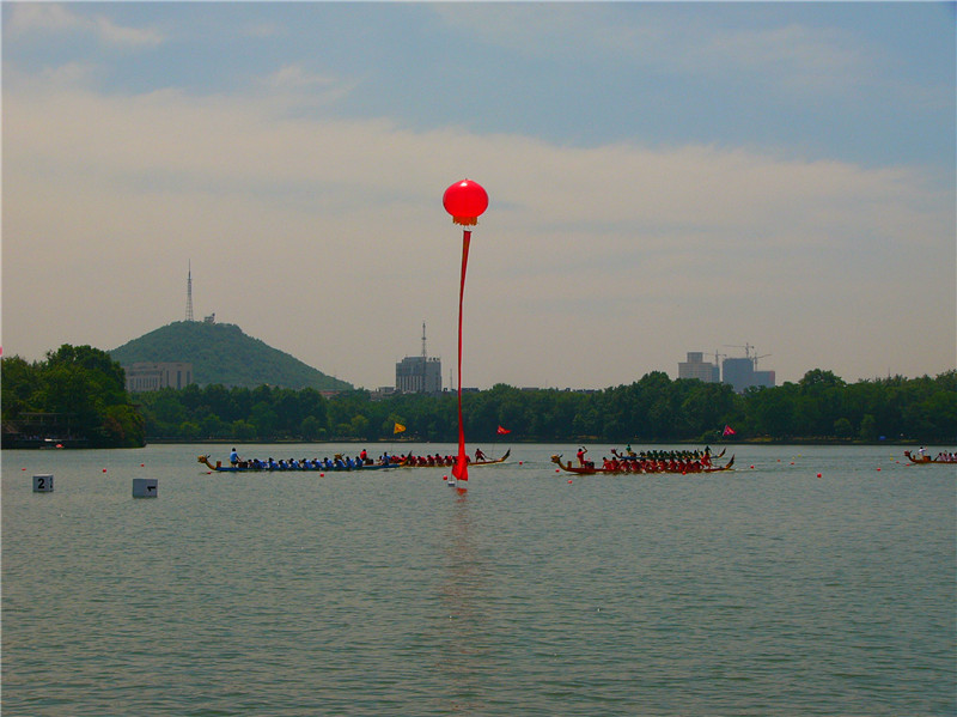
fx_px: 1962
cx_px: 478
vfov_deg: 20.7
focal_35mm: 71
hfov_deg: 27.4
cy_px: 358
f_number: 5.6
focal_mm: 11.9
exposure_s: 1/800
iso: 50
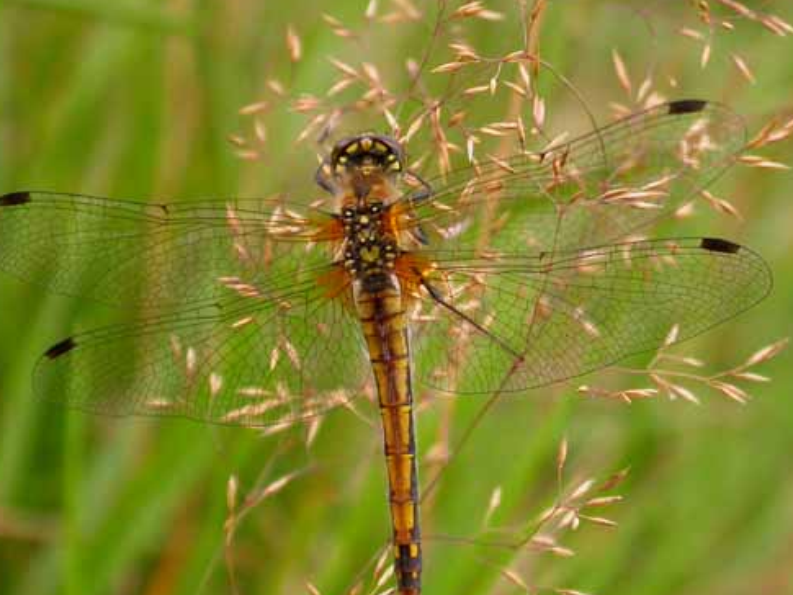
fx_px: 2864
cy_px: 325
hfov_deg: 15.8
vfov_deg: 11.9
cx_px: 389
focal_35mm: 125
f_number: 4
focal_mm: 20.9
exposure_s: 1/112
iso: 100
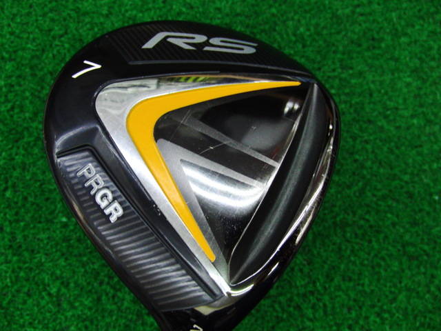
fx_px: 471
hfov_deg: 50.1
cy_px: 166
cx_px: 220
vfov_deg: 38.7
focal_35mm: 37
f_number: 3.6
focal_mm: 6.42
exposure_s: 1/60
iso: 400
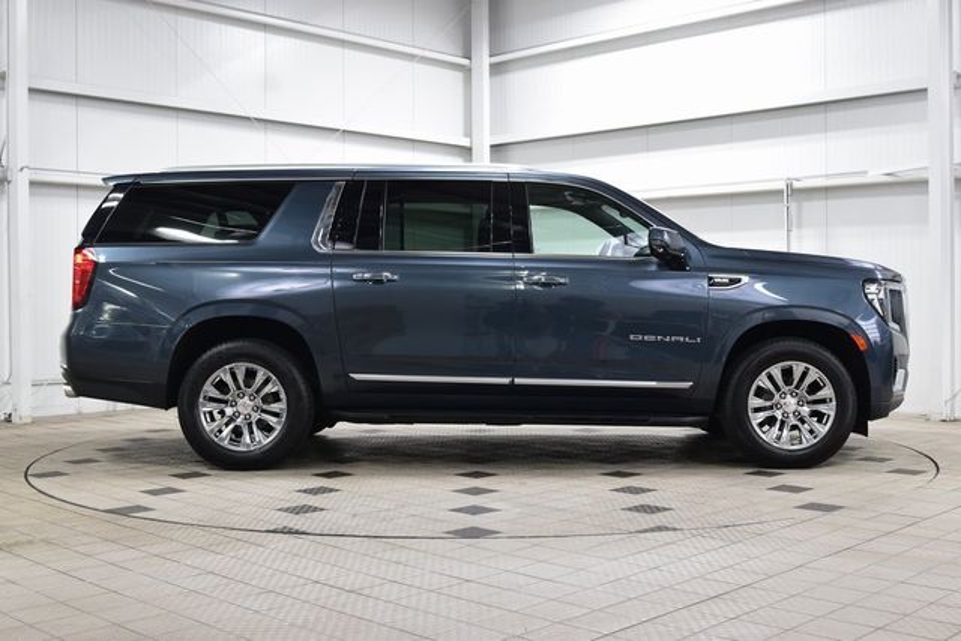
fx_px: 1161
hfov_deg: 45.0
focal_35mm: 44
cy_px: 320
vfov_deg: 30.9
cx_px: 480
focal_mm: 29
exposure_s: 1/15
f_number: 6.3
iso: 640
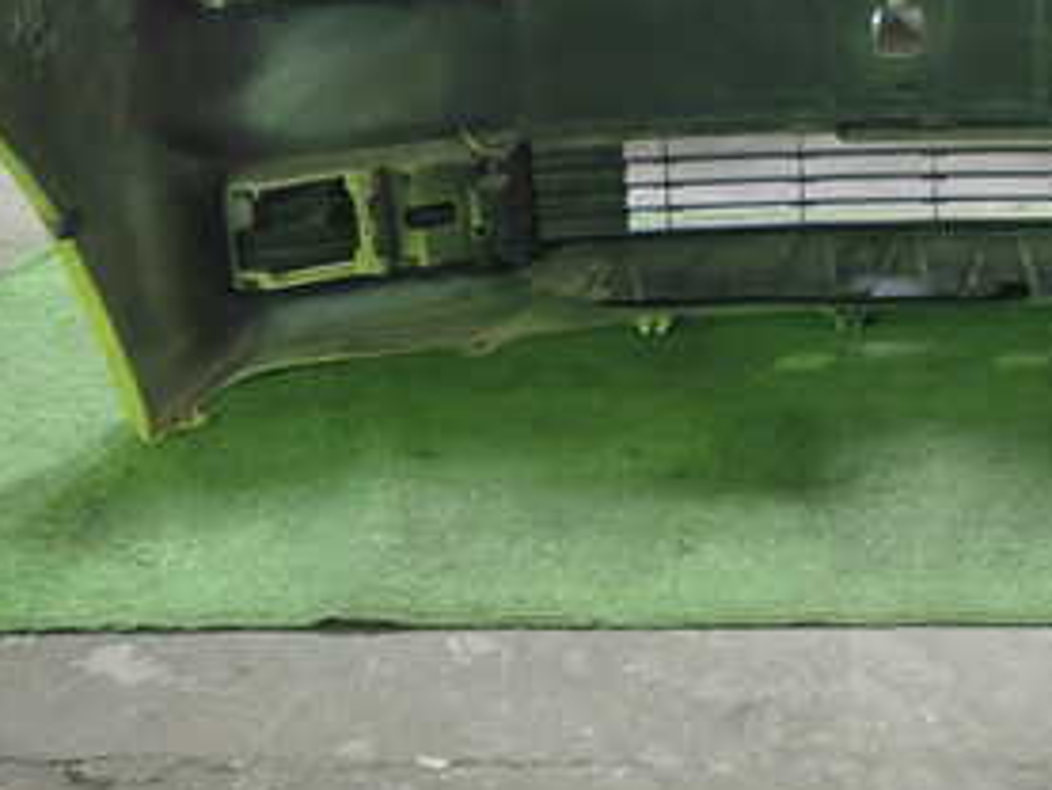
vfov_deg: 22.3
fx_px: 1976
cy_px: 148
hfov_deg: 28.3
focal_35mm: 65
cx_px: 1003
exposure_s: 1/30
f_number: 2.3
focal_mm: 5.5
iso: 640
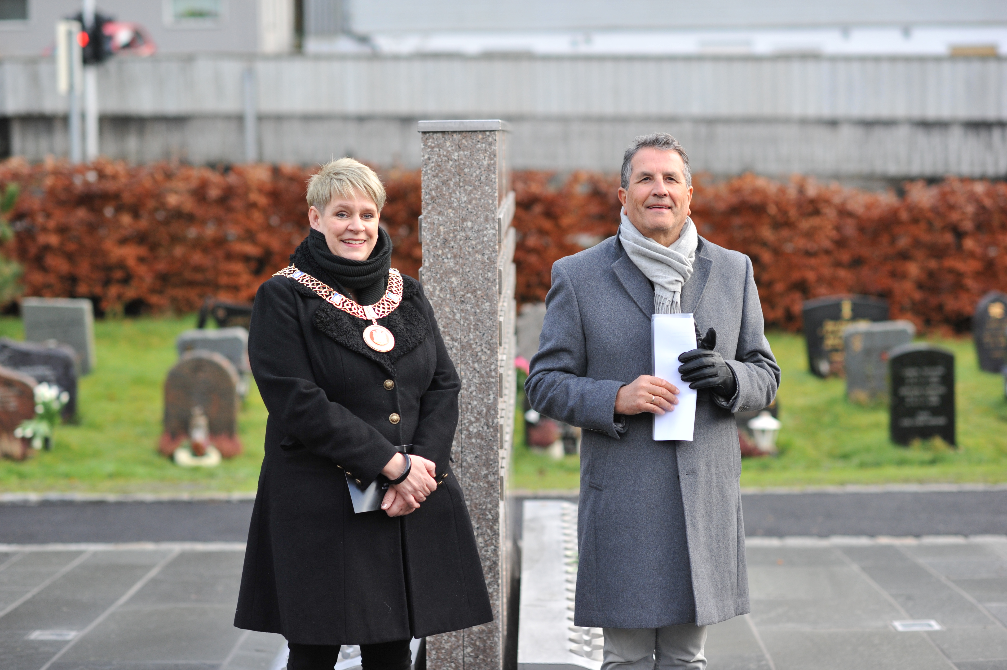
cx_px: 504
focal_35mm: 85
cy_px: 335
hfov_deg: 23.9
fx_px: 2376
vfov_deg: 16.1
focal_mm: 85
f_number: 2.2
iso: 1000
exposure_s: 1/1250
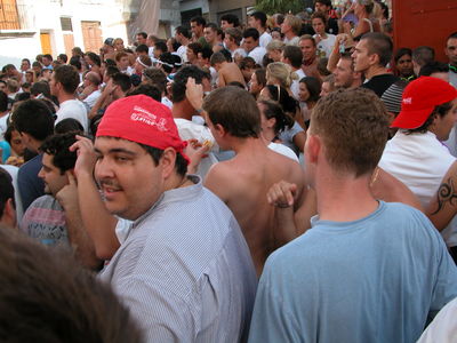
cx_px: 228
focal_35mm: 35
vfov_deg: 40.7
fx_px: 462
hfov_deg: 52.6
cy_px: 172
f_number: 4.5
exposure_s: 1/150
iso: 100
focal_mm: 8.9
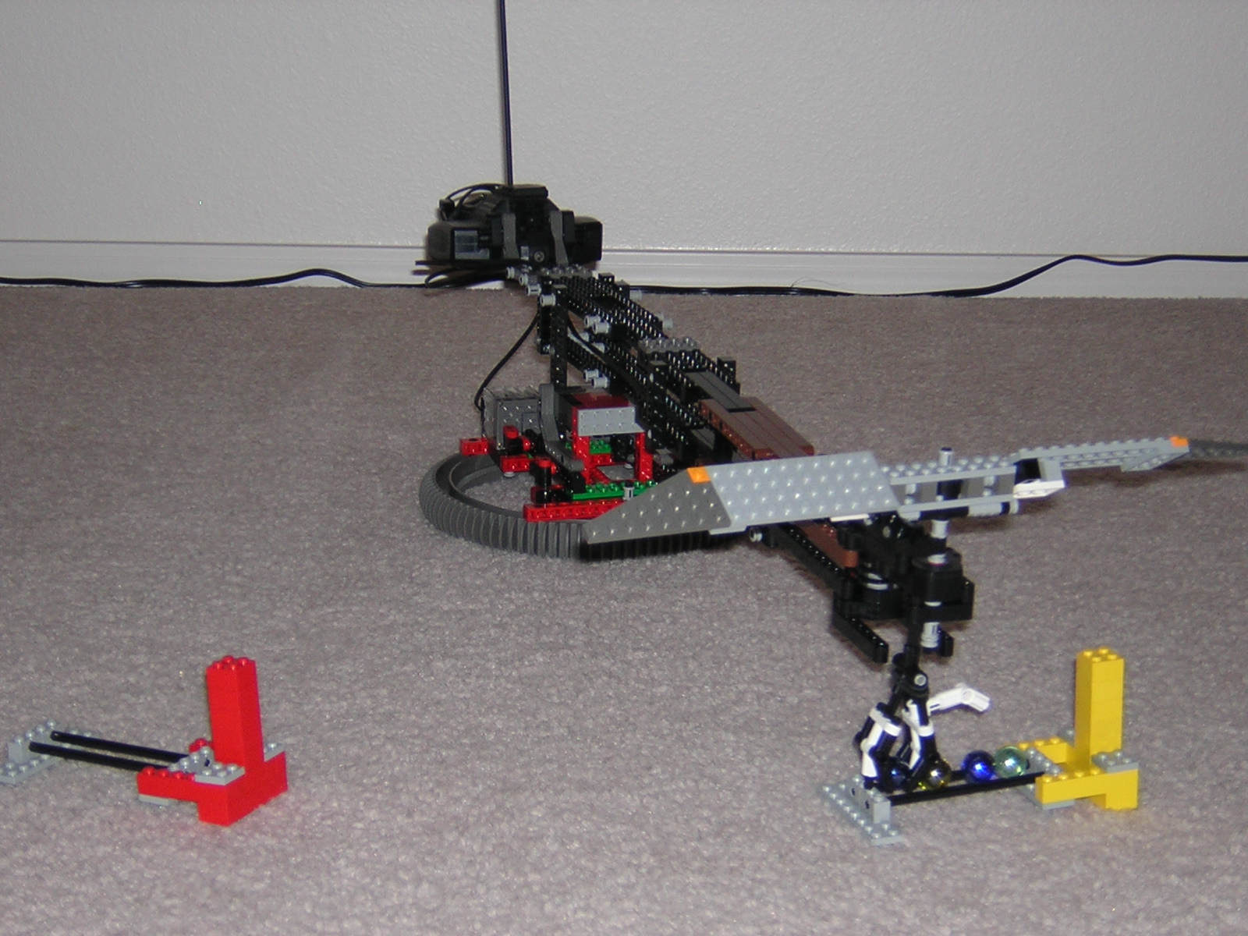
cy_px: 468
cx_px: 624
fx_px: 2668
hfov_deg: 26.3
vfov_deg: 19.9
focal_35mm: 74
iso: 170
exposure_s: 1/60.1
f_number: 3.8
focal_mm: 9.6
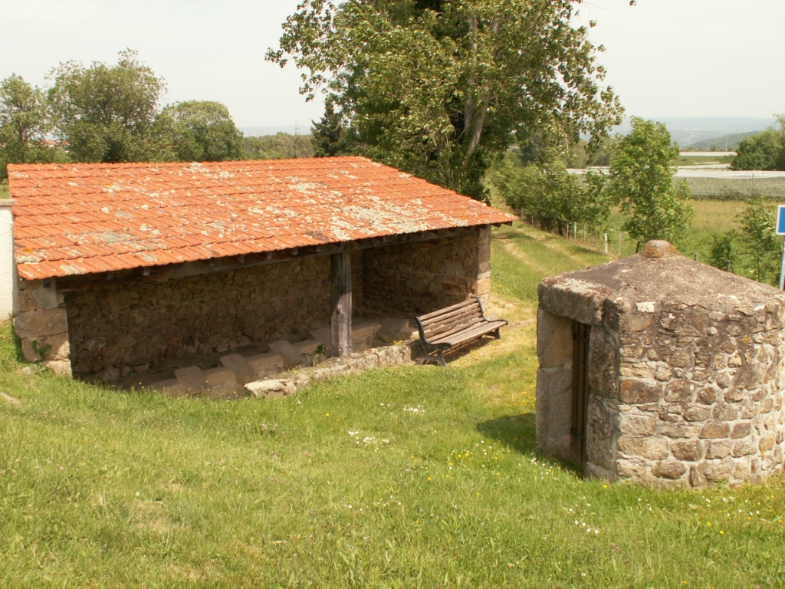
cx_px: 392
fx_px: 907
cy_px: 294
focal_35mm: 40
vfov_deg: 36.0
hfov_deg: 46.8
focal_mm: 6.59
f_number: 5.6
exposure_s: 1/160
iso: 50
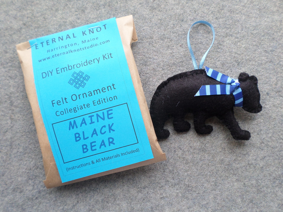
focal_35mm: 25
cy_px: 106
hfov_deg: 69.4
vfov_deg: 54.9
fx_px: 204
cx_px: 142
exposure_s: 1/30
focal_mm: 4.5
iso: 80
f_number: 2.5
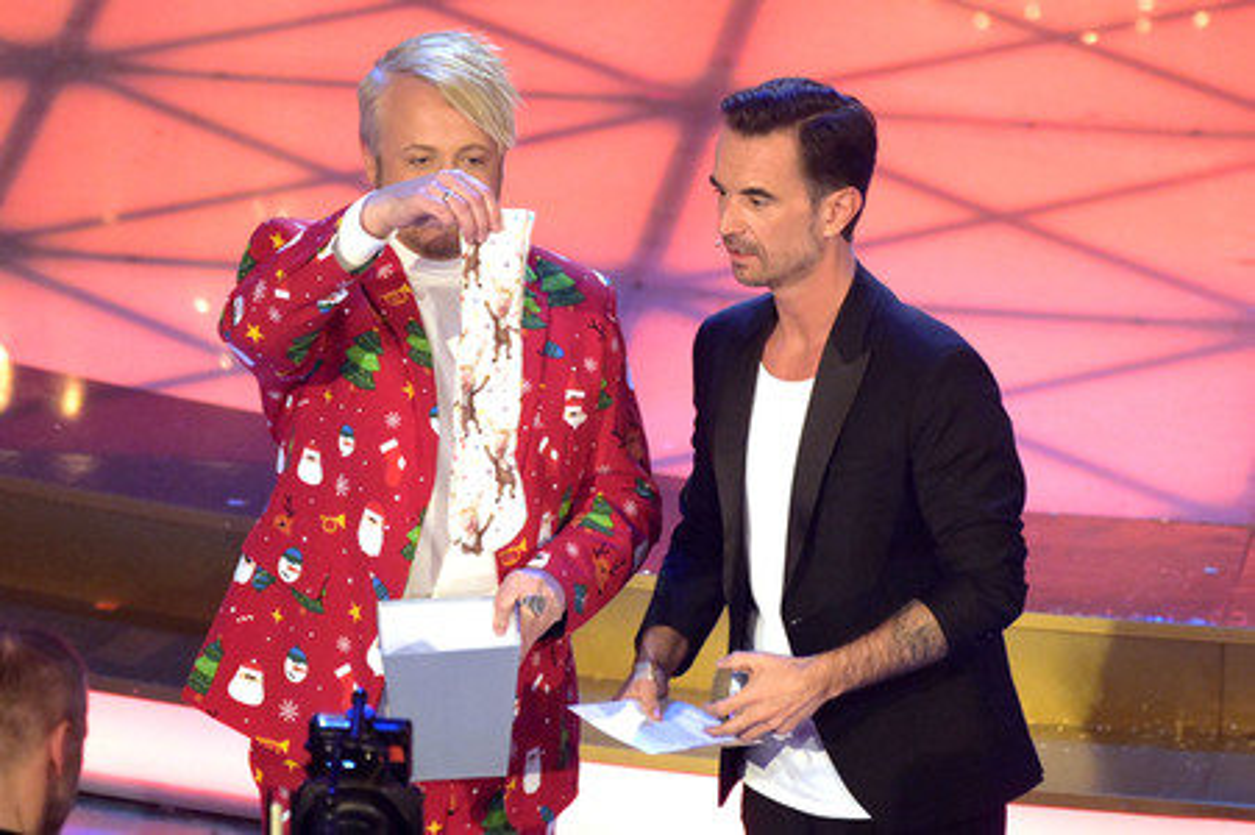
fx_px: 17417
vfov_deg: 2.7
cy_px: 418
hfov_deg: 4.1
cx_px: 628
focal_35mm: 500
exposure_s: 1/400
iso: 12800
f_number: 6.3
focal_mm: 500
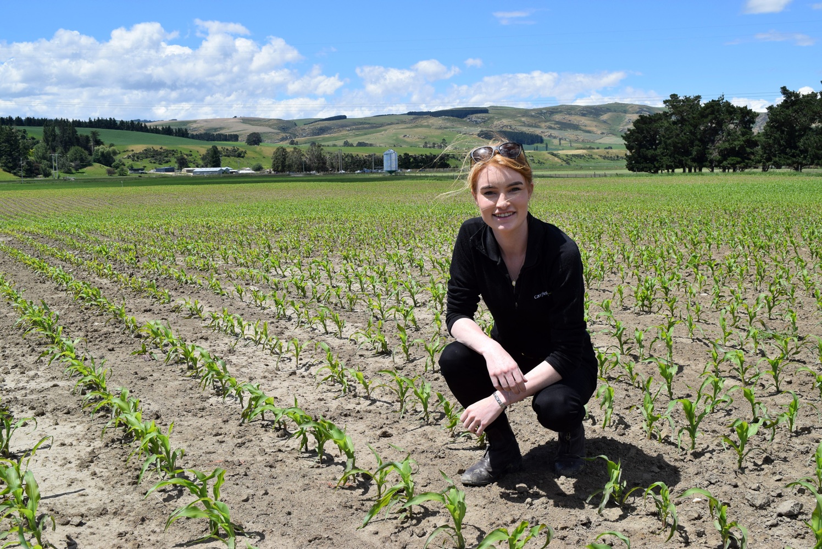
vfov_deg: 36.9
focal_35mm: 36
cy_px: 274
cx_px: 411
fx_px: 822
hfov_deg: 53.1
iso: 200
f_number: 11
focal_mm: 24
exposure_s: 1/500
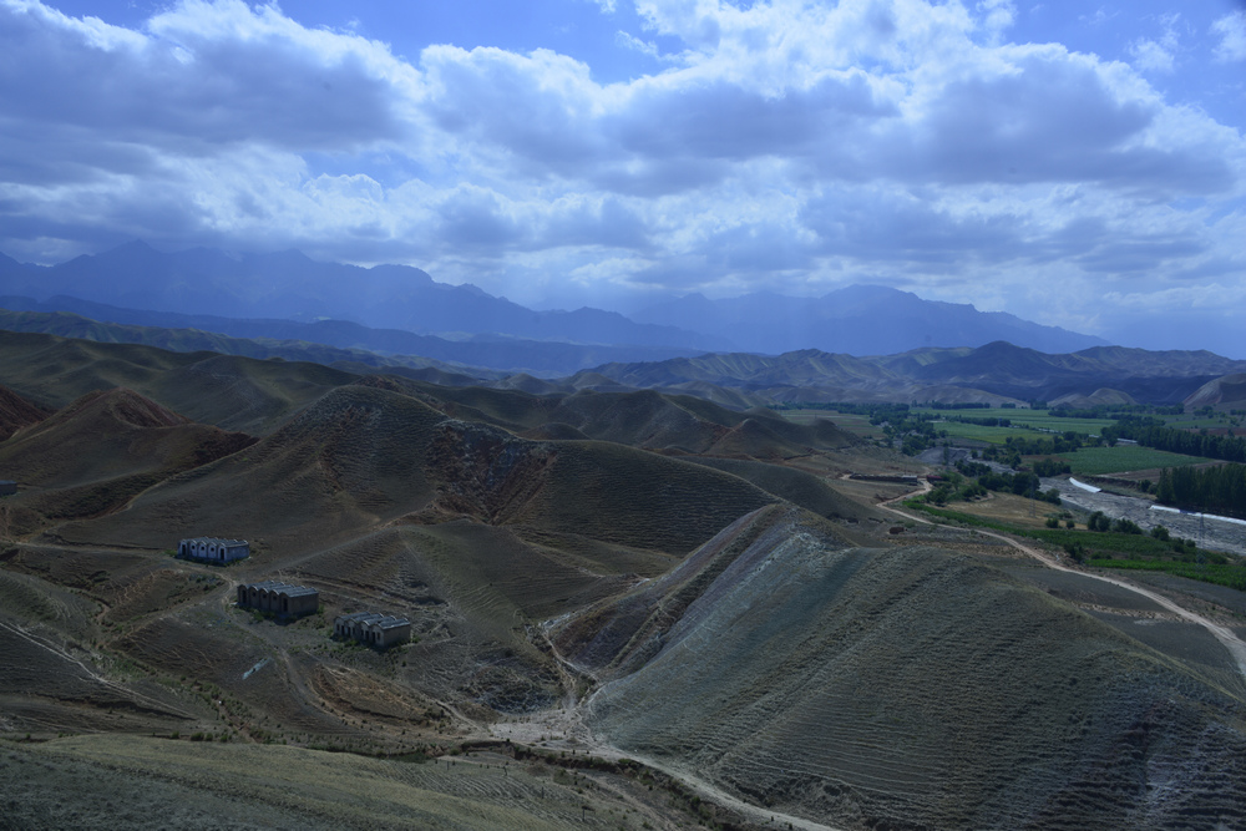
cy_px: 416
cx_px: 623
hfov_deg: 58.7
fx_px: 1108
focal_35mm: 32
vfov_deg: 41.1
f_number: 11
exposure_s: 1/80
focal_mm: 32
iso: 100
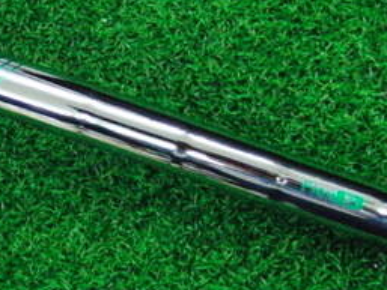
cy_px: 68
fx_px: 1029
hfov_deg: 20.4
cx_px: -23
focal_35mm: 92
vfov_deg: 16.0
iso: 3200
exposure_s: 1/250
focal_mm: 6.42
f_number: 3.6
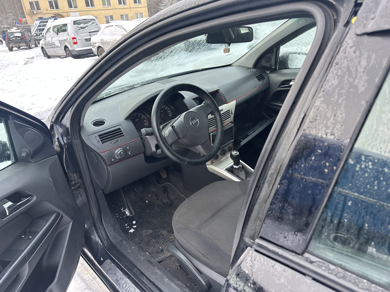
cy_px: 146
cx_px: 195
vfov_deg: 56.8
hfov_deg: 71.6
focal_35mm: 24
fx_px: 270
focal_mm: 6.86
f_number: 1.78
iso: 125
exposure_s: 1/121
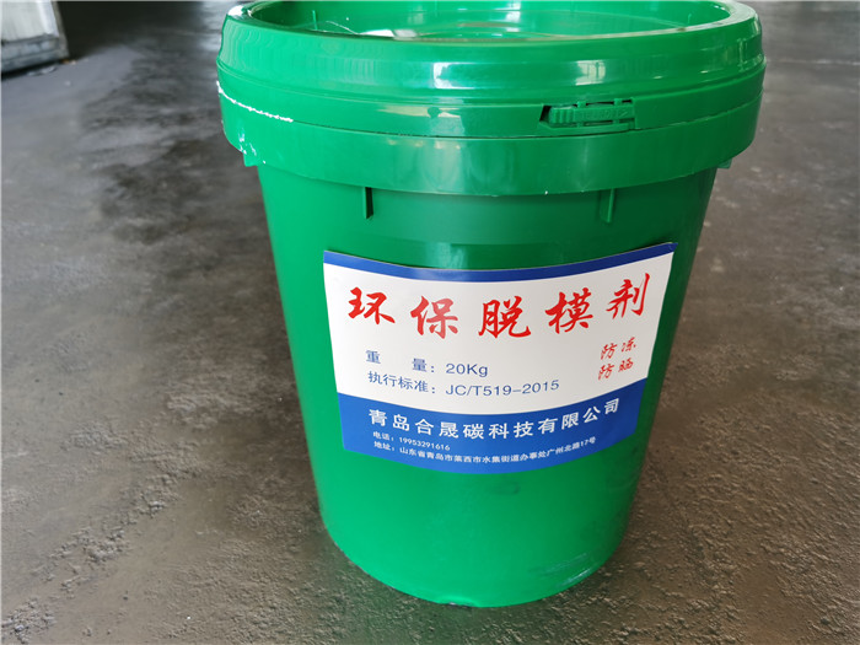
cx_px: 430
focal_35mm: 27
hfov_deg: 65.3
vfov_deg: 51.4
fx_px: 671
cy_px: 322
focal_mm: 5.56
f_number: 1.6
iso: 50
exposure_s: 1/100
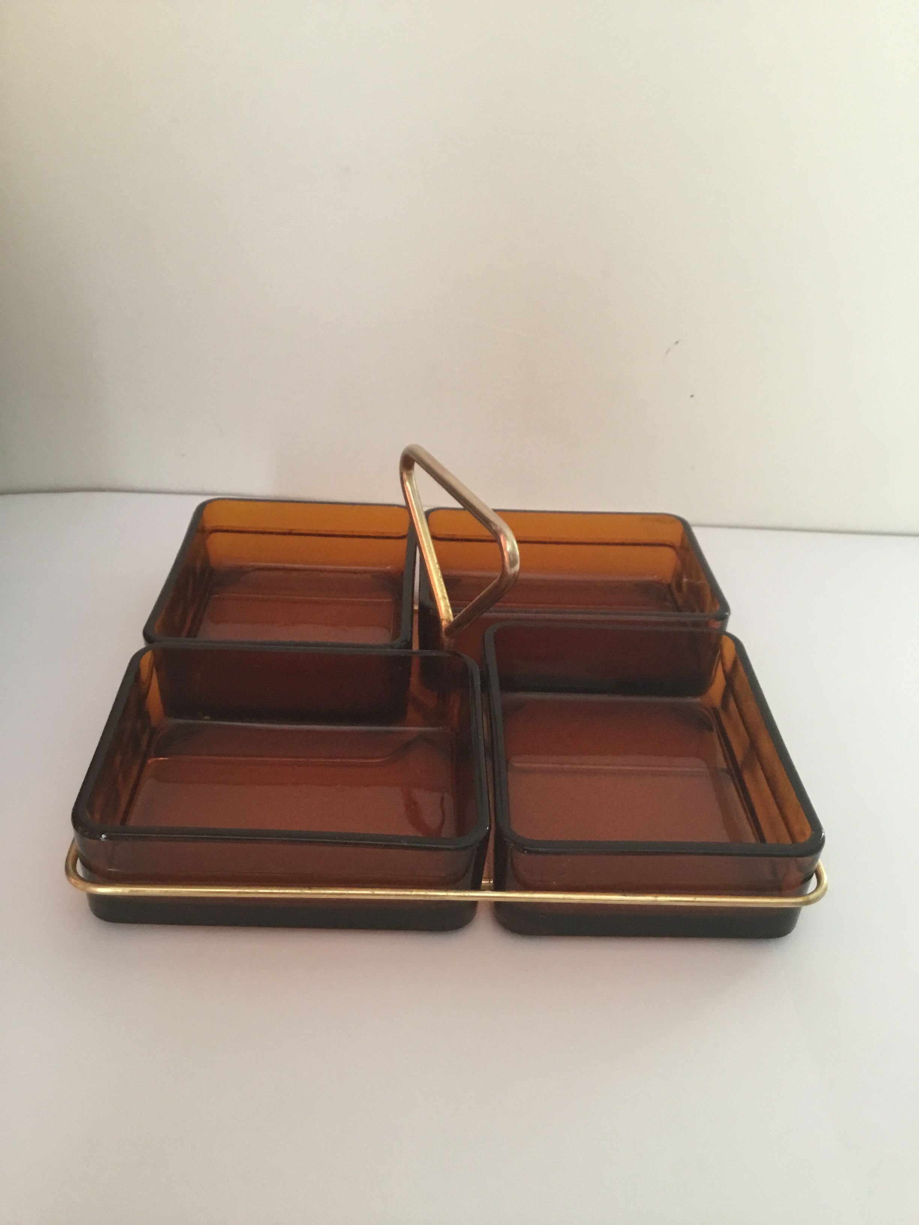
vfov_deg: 58.4
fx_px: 1097
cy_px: 612
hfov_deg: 45.4
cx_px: 460
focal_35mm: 31
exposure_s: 1/33
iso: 125
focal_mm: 3.3
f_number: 2.4
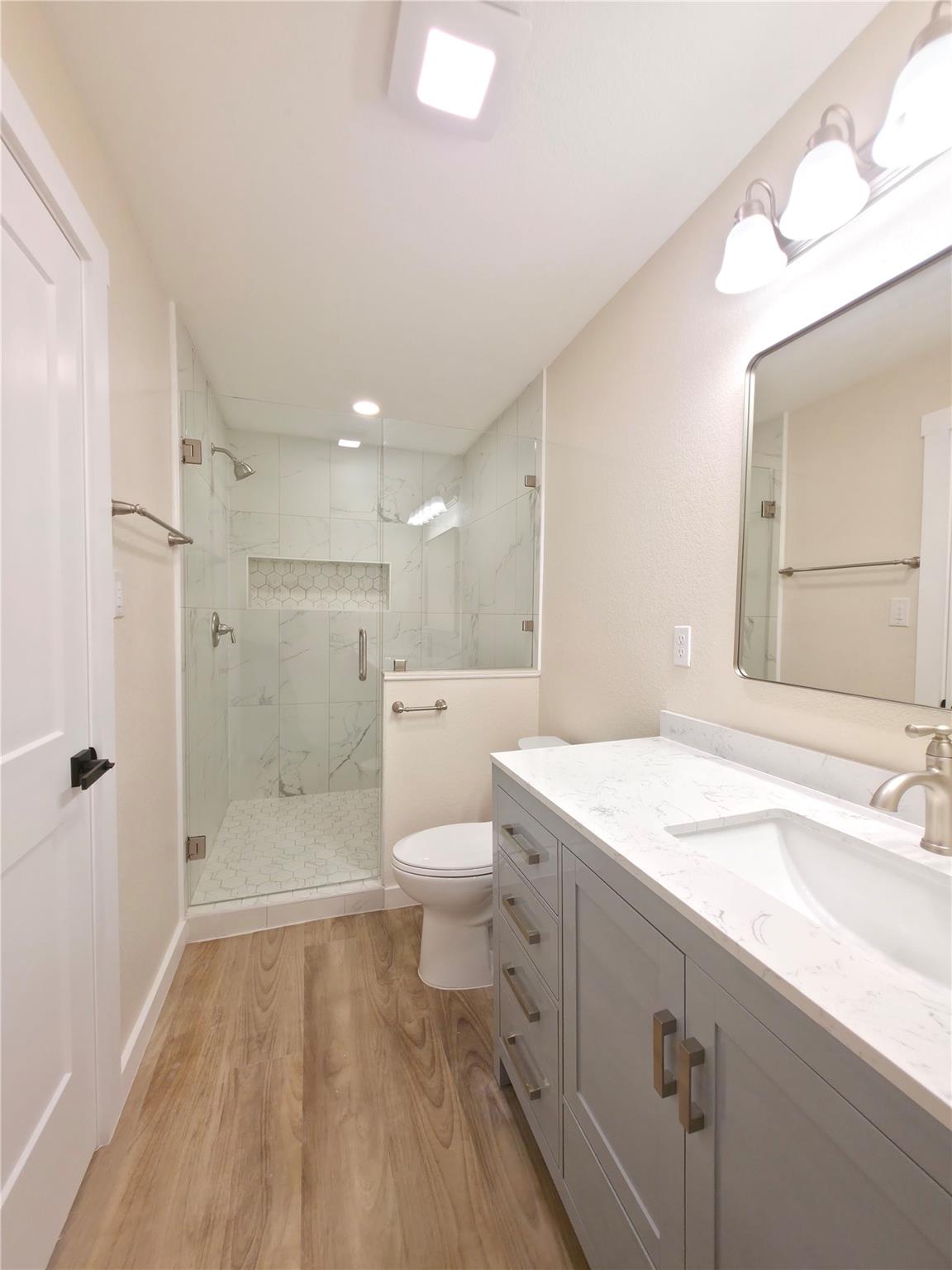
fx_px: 477
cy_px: 635
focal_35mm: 13
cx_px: 476
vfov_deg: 106.2
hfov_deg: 89.9
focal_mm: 2.2
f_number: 1.9
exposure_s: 1/60
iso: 64
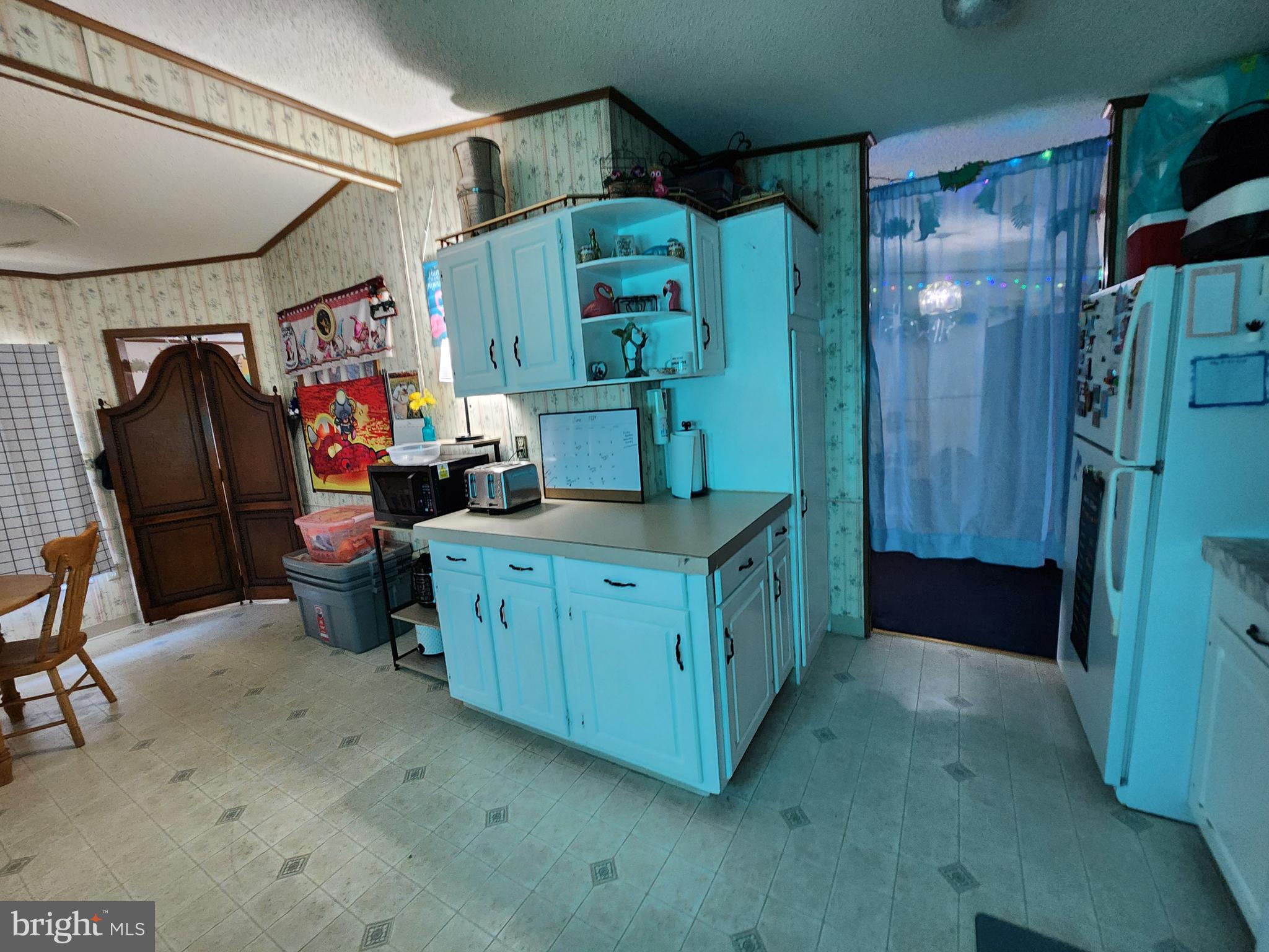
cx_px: 634
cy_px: 476
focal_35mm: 13
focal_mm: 2.2
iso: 320
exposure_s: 1/30
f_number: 2.2
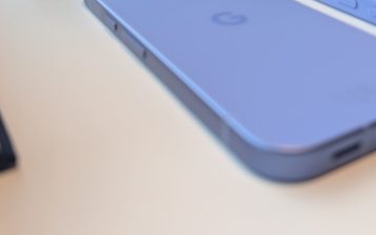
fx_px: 440
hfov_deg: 45.9
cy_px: 2
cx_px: 231
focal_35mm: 43
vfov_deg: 28.1
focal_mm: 6.9
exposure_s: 1/67.9
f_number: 1.68
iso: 18
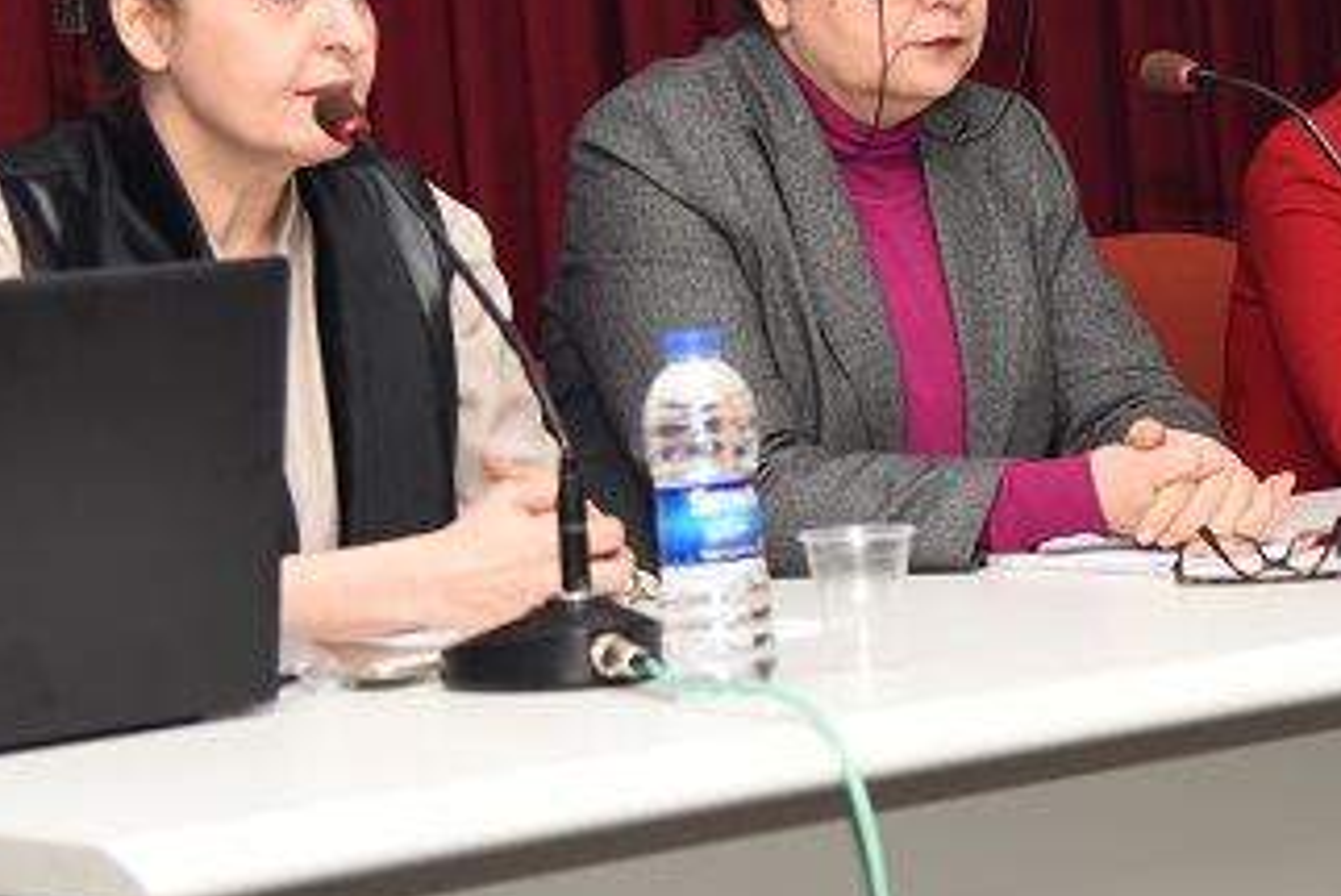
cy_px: 240
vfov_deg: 10.2
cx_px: 864
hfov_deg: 15.3
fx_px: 4993
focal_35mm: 134
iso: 320
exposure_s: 1/100
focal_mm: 65
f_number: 4
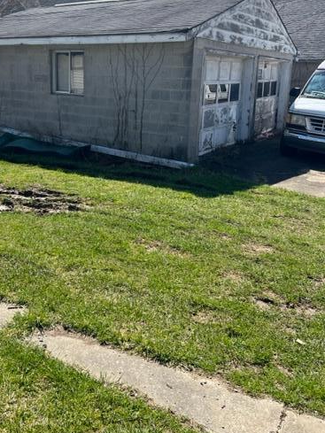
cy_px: 155
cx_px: 113
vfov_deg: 53.2
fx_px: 425
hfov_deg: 41.4
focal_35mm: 34
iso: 50
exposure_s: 1/3257
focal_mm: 5.7
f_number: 1.5
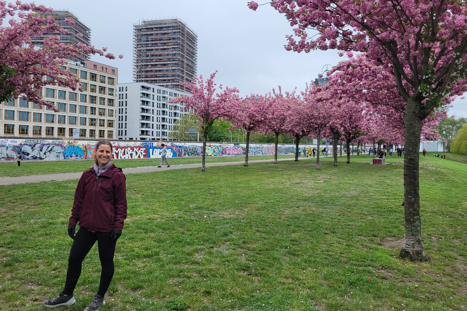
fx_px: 363
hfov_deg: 65.5
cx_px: 232
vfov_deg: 46.4
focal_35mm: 28
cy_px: 150
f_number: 1.8
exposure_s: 1/701
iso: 40
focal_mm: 5.4
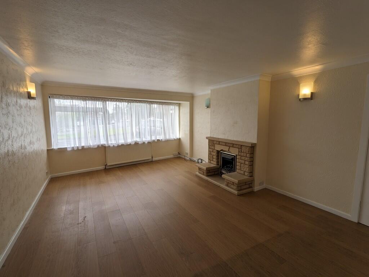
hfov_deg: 94.5
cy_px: 138
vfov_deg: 78.1
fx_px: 171
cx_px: 184
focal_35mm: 16
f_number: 2.2
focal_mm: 2.22
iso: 30
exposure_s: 1/100
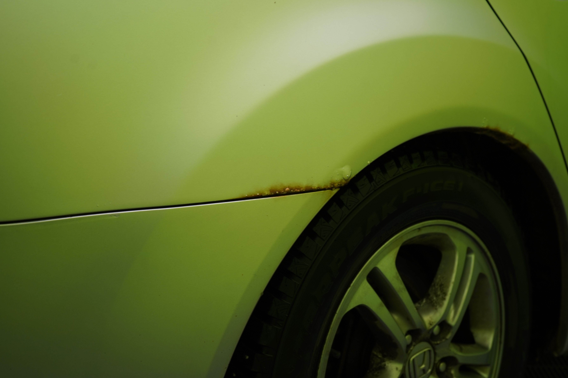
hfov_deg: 51.9
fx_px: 584
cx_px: 299
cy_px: 186
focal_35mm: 37
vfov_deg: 35.9
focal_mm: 34
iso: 400
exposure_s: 1/25
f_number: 5.6
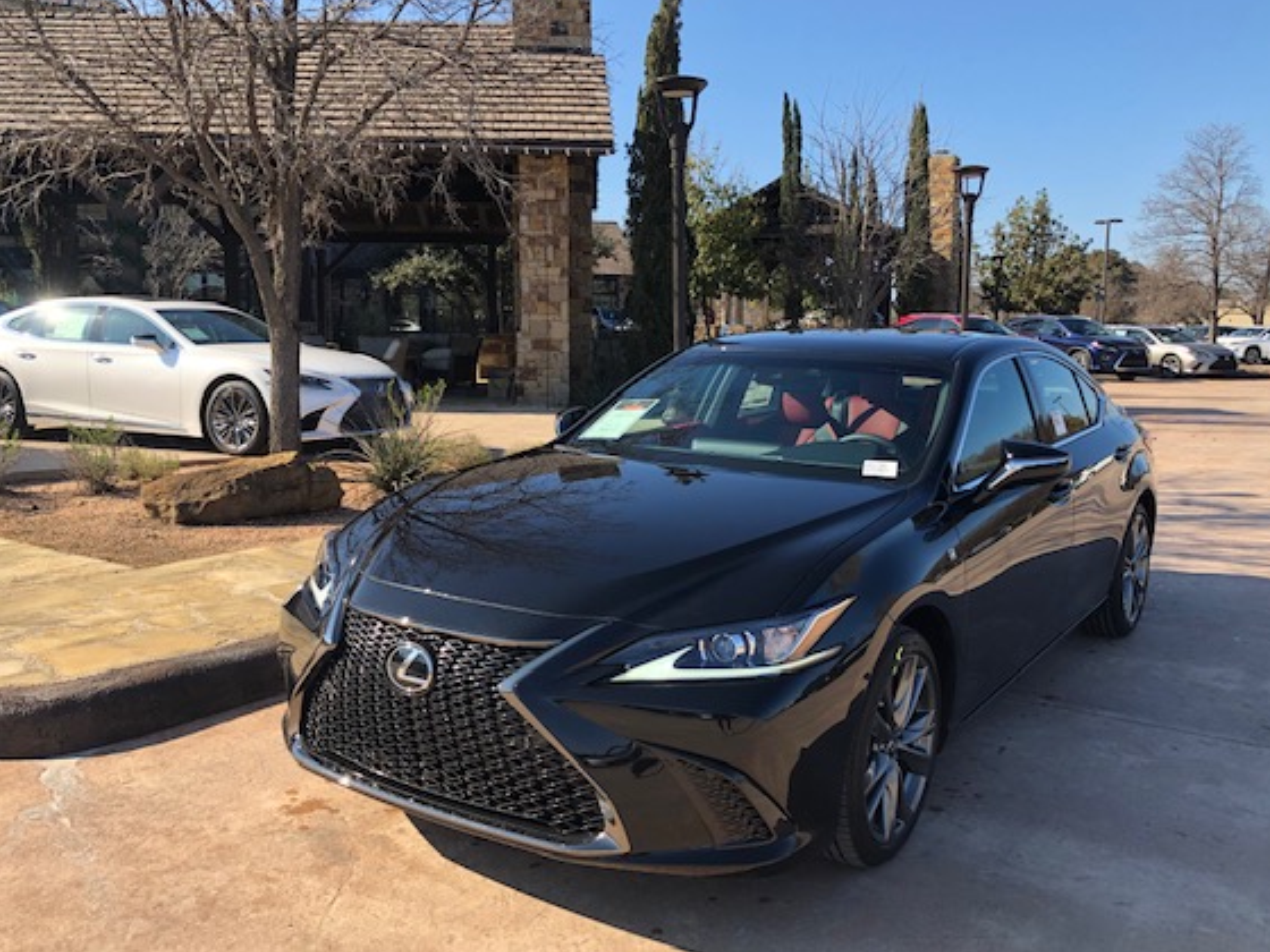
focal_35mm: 32
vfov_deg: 44.2
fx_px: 1174
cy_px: 483
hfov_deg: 56.8
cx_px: 651
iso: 20
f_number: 1.8
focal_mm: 3.99
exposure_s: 1/800
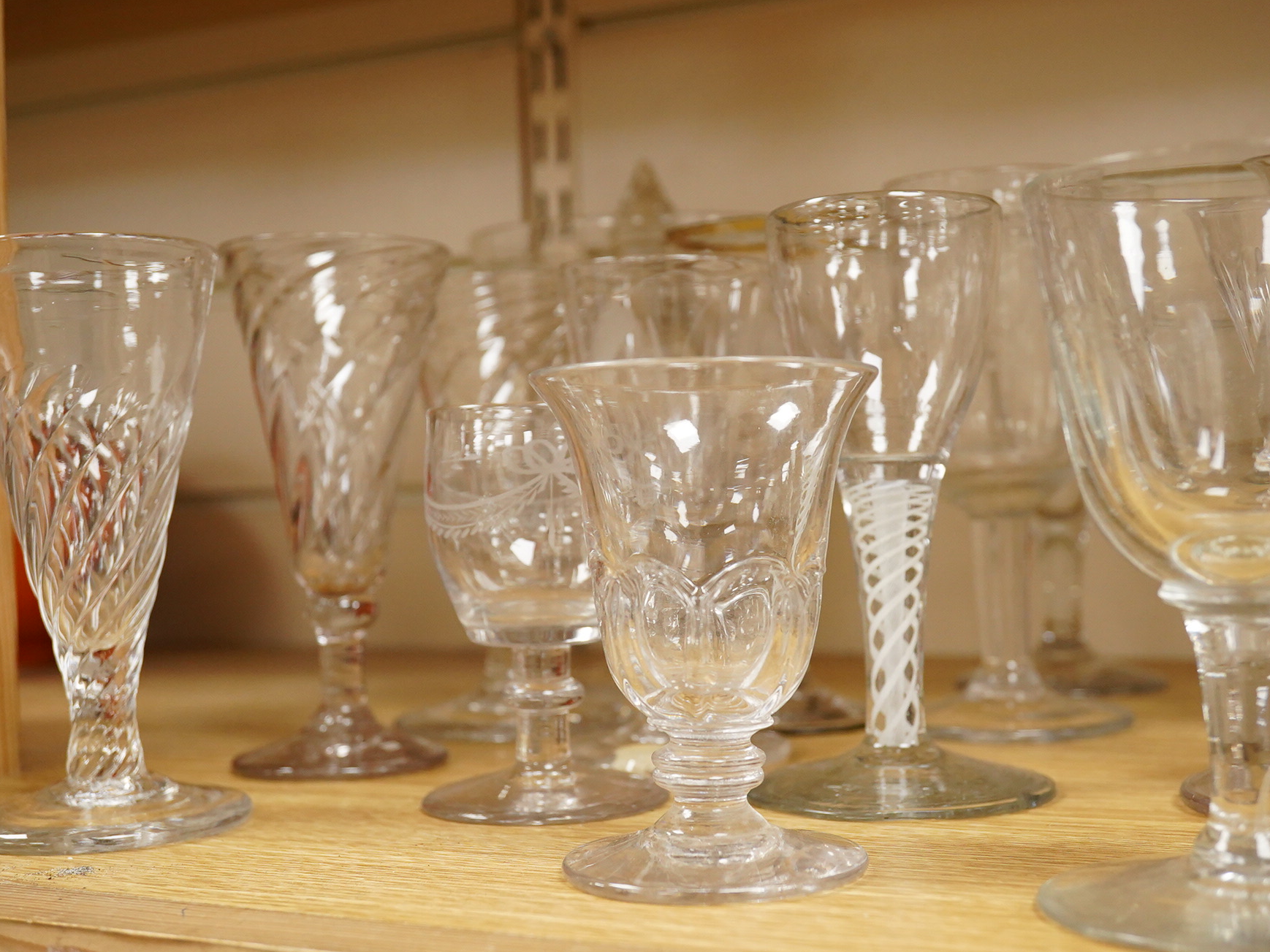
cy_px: 476
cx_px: 677
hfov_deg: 38.9
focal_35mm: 49
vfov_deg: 29.7
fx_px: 1797
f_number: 8
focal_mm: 30
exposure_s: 1/160
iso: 2500
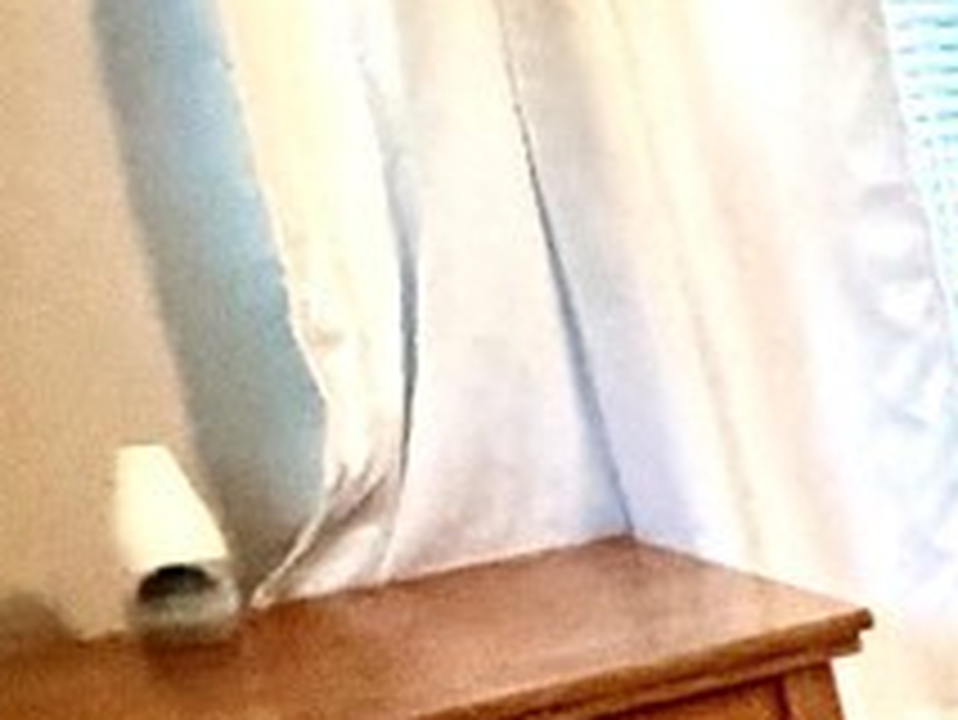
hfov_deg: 12.7
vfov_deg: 13.8
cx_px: 2523
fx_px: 2908
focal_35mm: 105
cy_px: 819
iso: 1250
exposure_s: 1/40
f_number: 2.2
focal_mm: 2.22
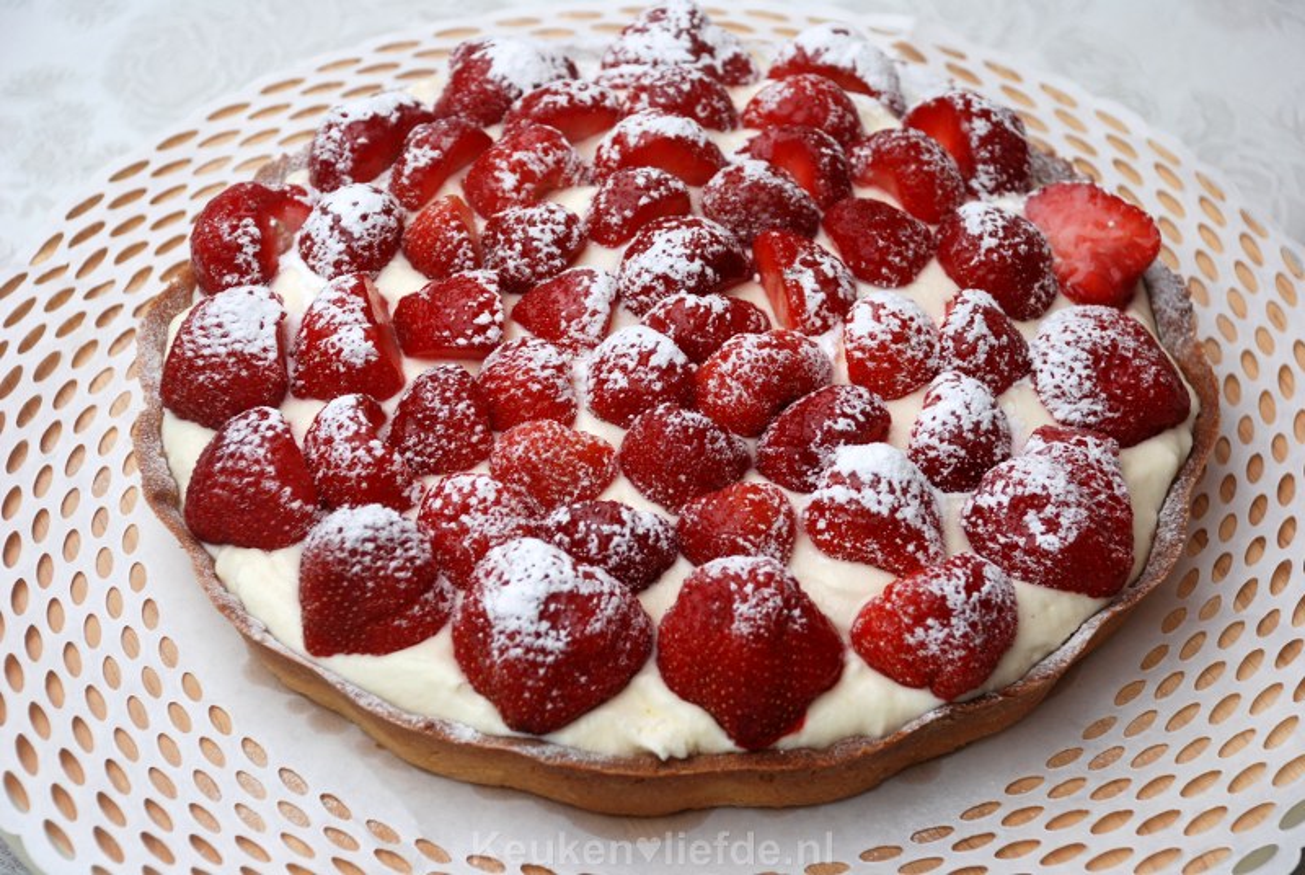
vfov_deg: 13.1
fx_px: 3812
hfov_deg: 19.4
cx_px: 652
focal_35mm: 105
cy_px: 438
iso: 200
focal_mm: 70
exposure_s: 1/250
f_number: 5.6
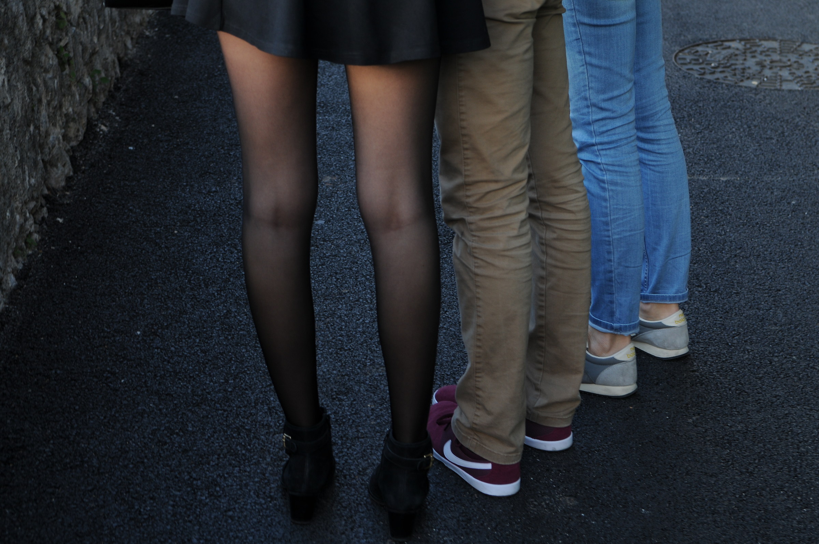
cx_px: 410
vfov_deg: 4.9
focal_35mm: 278
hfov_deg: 7.4
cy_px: 272
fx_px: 6305
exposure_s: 1/100
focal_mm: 185
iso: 200
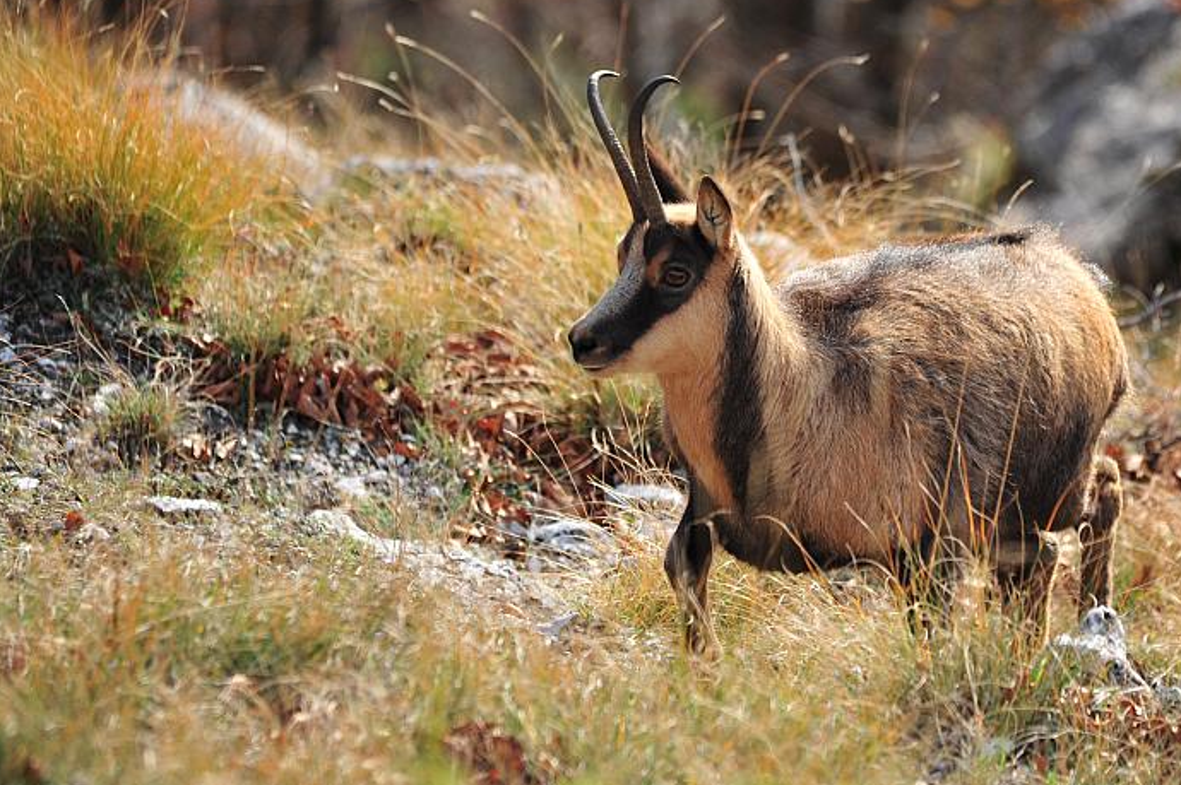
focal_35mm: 652
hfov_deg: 3.2
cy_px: 379
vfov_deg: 2.1
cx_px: 700
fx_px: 21373
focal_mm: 500
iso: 500
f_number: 8
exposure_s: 1/250
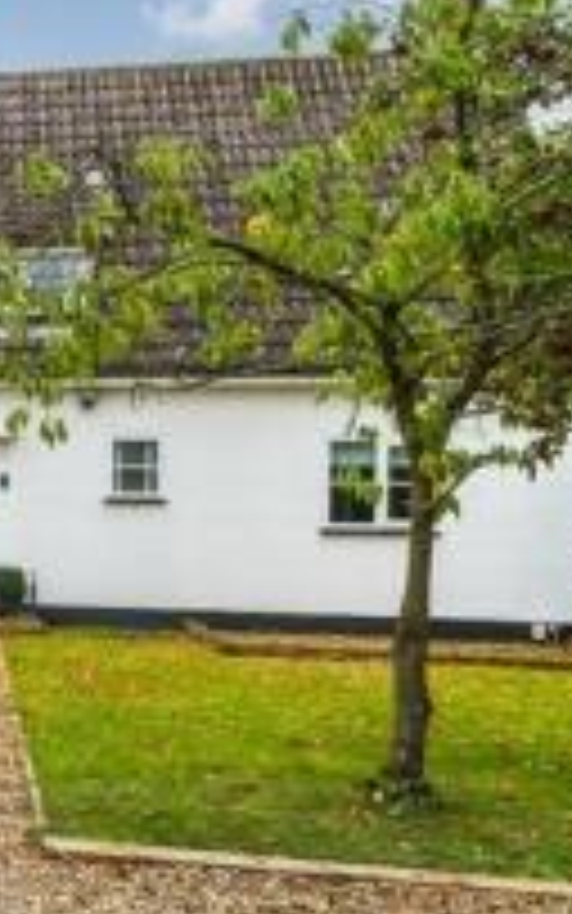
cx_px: -372
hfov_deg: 19.2
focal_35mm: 56
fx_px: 1396
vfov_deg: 36.2
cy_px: 498
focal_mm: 11
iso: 160
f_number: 9
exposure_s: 1/60
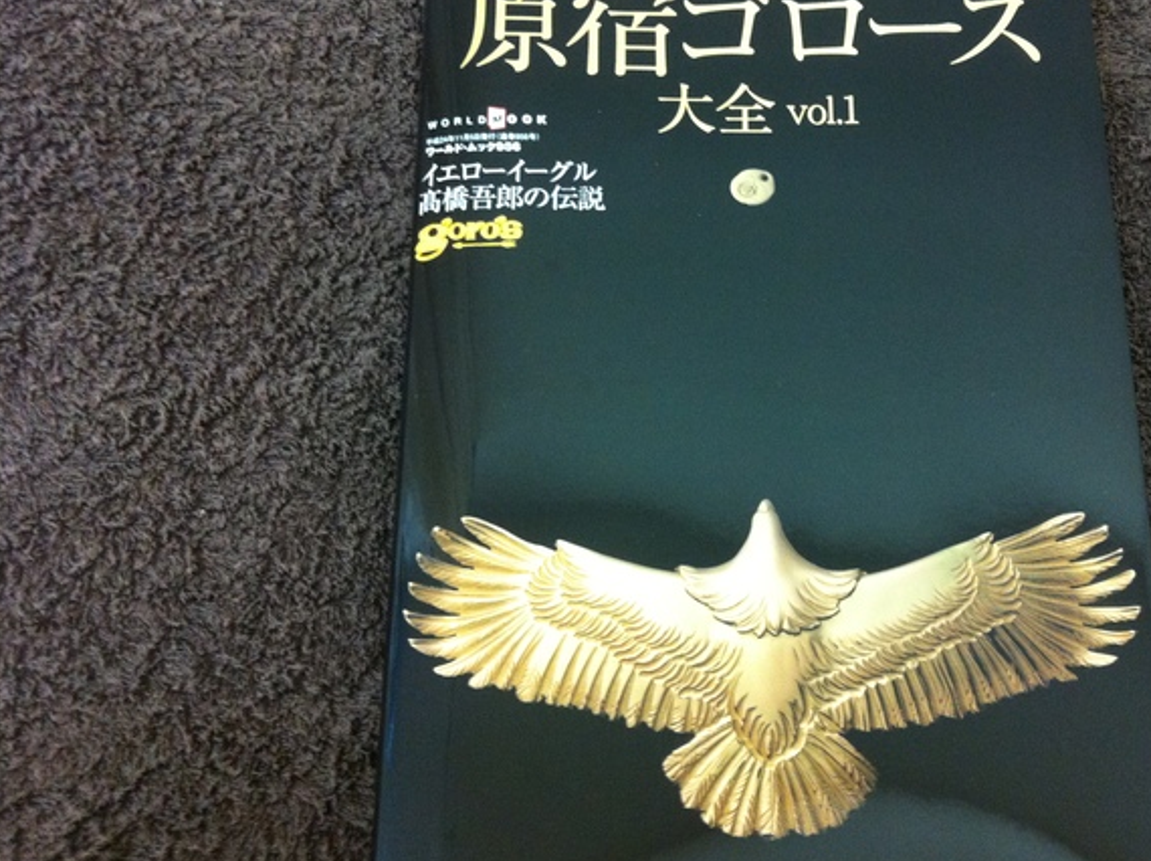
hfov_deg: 43.6
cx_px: 701
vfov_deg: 33.5
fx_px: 1428
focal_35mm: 43
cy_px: 411
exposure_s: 1/15
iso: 320
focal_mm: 3.85
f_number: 2.8
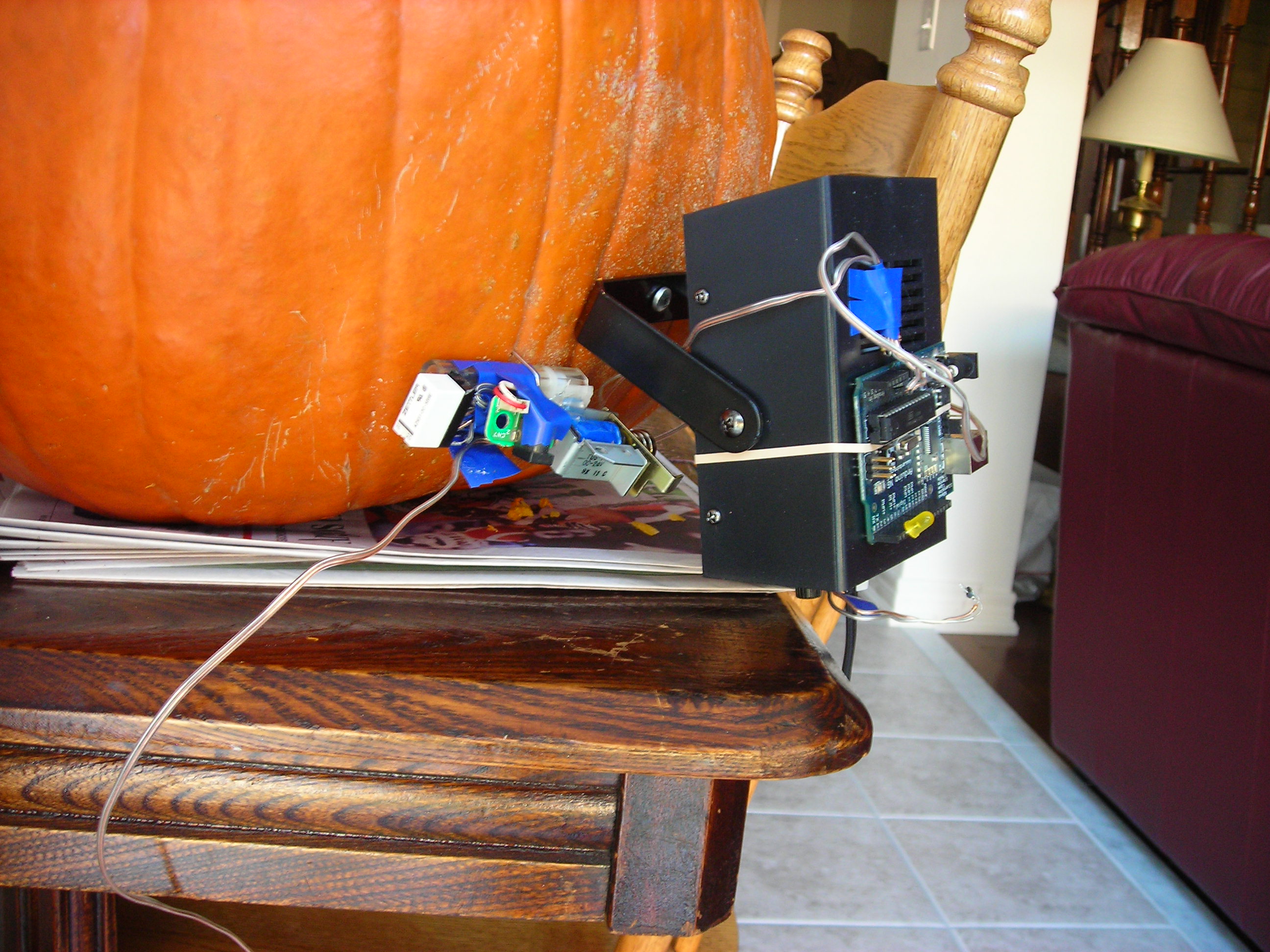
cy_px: 476
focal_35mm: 38
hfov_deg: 49.0
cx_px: 635
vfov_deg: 37.7
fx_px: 1394
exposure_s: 1/4
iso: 116
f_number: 3.2
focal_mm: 6.3
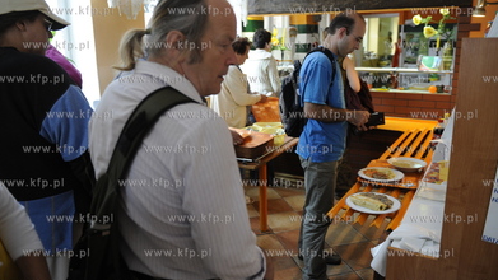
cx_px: 246
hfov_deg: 64.3
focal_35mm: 30
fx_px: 396
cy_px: 131
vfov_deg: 38.9
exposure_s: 1/60
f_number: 2.8
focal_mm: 28
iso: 1600
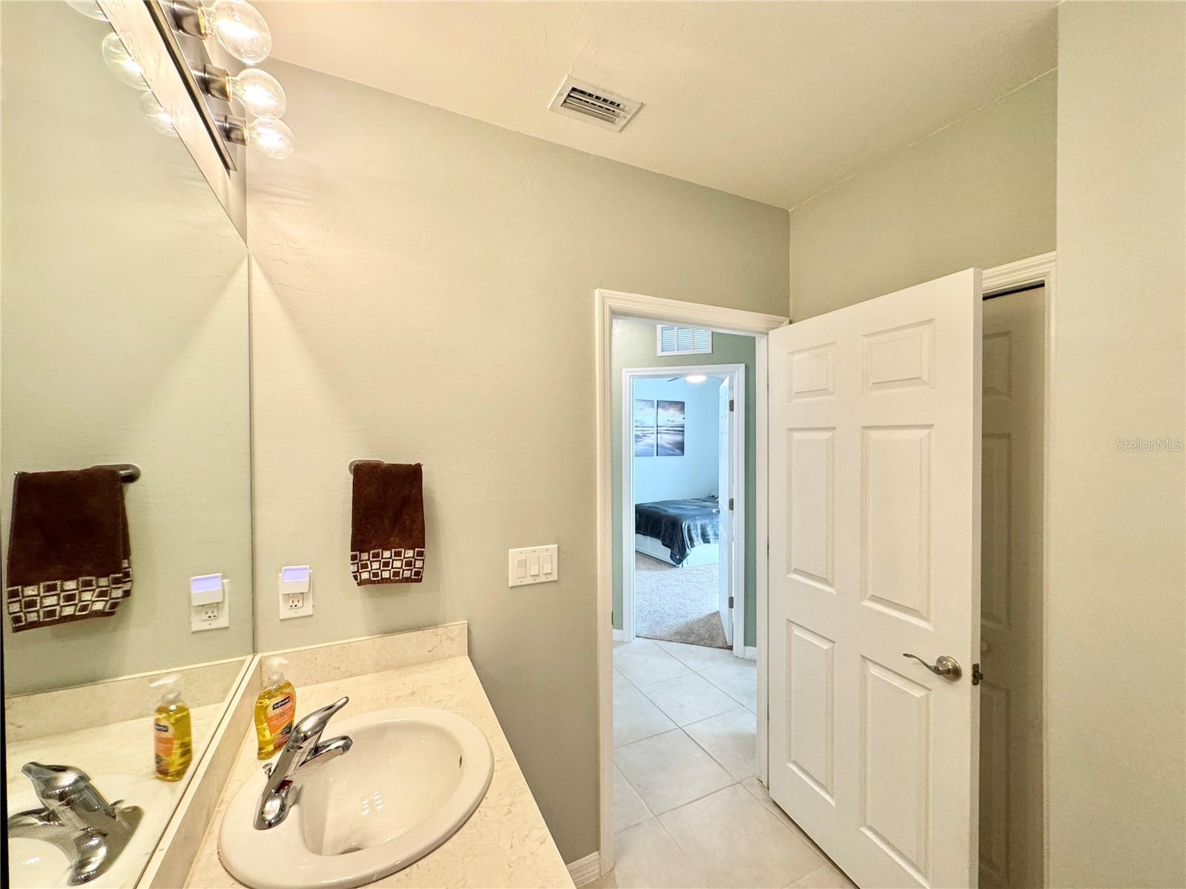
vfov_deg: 85.7
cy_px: 444
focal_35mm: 14
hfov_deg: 102.1
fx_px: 480
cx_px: 593
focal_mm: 2.22
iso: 200
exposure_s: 1/120
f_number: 2.2
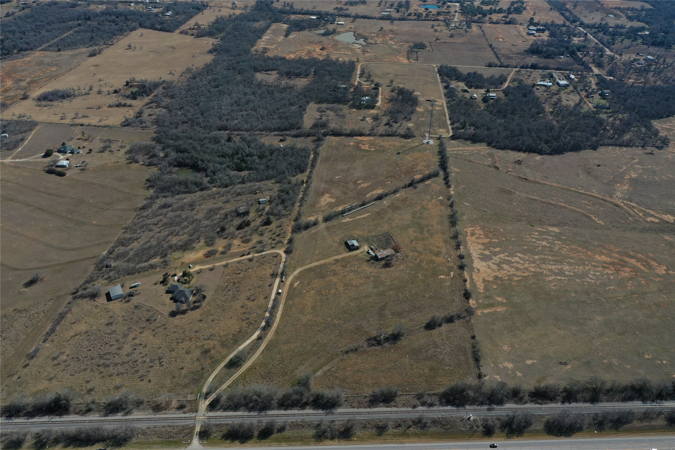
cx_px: 338
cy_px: 225
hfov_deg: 65.5
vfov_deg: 46.4
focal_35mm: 28
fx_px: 525
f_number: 4.5
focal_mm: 10.26
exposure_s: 1/1250
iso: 100
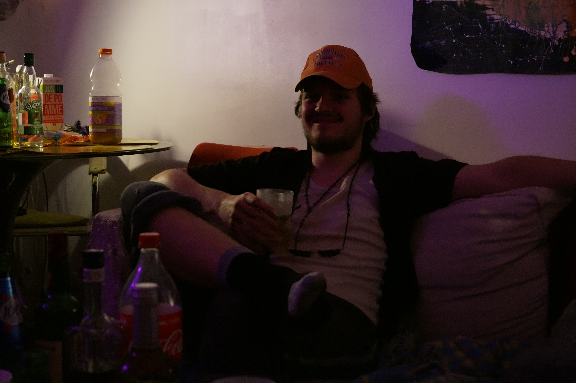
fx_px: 959
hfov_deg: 33.4
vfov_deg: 22.6
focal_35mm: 60
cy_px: 192
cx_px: 288
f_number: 5.6
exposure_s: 1/200
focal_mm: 40
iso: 6400
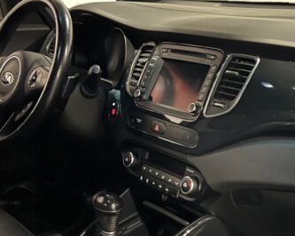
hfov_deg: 30.6
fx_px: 532
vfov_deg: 24.9
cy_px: 146
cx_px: 213
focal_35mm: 61
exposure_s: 1/9
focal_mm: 5.7
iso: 1600
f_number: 1.5
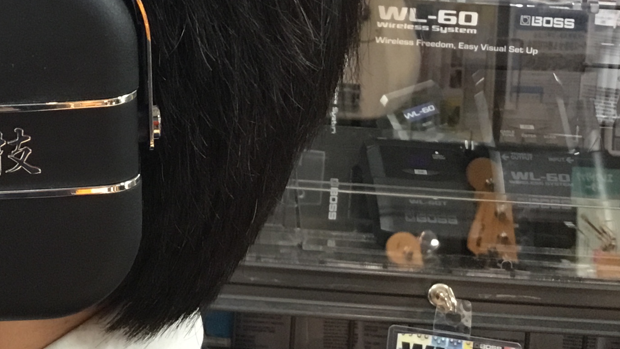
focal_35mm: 81
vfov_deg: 14.8
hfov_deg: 24.9
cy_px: 27
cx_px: -3
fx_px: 1332
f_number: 2.4
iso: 125
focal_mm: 3.3
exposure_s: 1/30
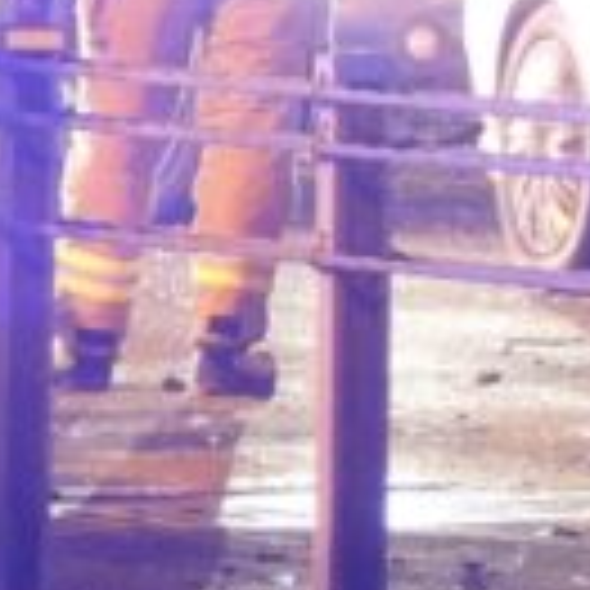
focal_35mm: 932
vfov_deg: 1.9
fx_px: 17972
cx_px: 2216
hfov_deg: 1.9
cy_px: -248
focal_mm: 24.3
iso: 800
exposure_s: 1/3
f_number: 4
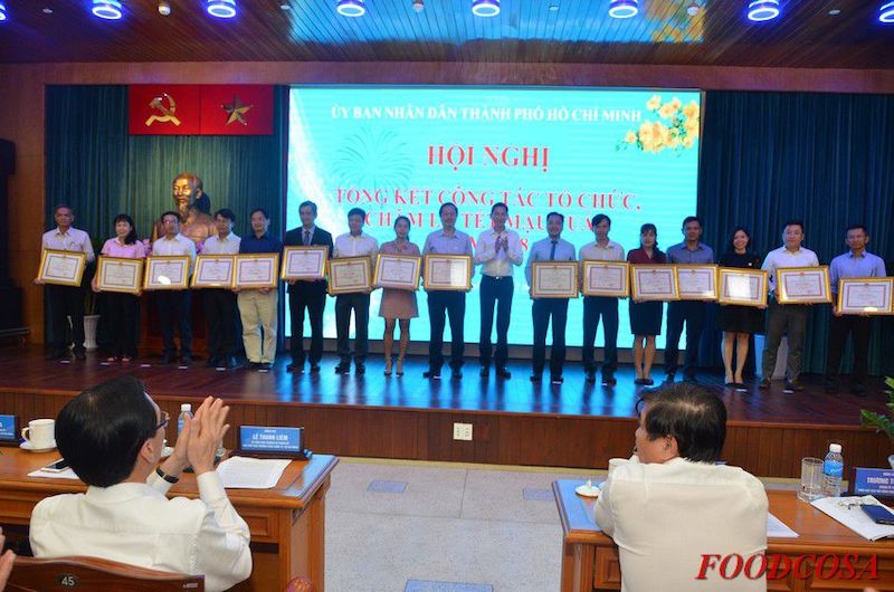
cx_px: 447
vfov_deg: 47.7
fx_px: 669
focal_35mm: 27
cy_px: 296
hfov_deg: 67.5
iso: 800
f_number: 4
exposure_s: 1/60
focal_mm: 18
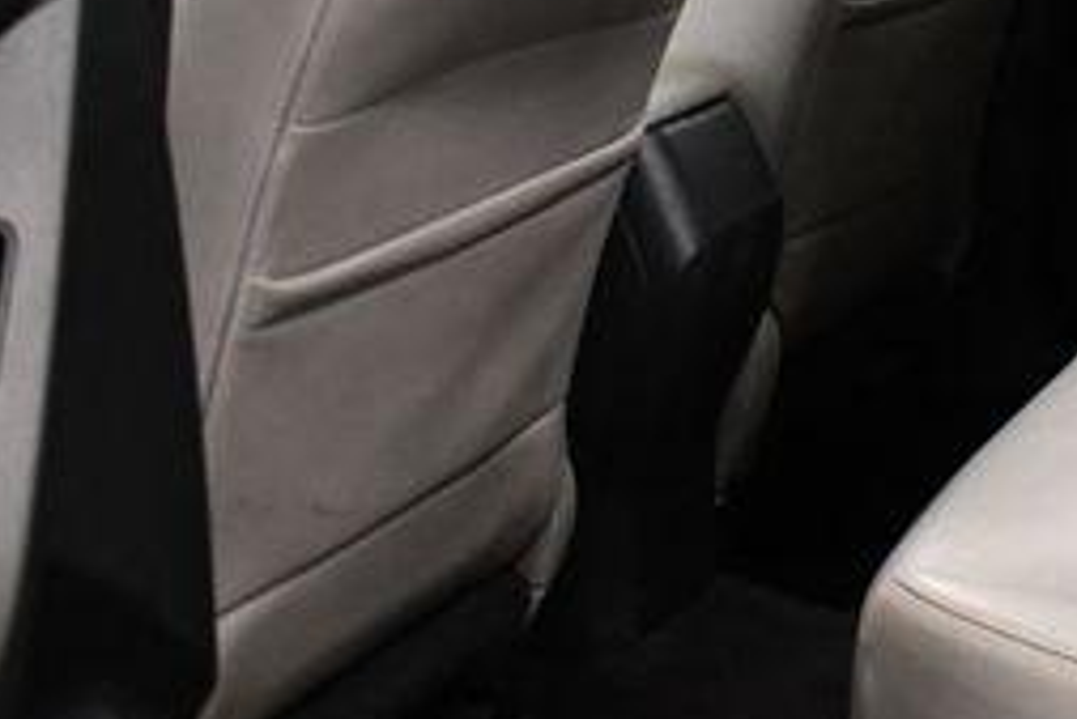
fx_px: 2724
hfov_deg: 20.7
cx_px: 1328
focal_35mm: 91
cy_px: -111
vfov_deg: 14.6
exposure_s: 1/125
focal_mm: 18
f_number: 3.5
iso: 2800
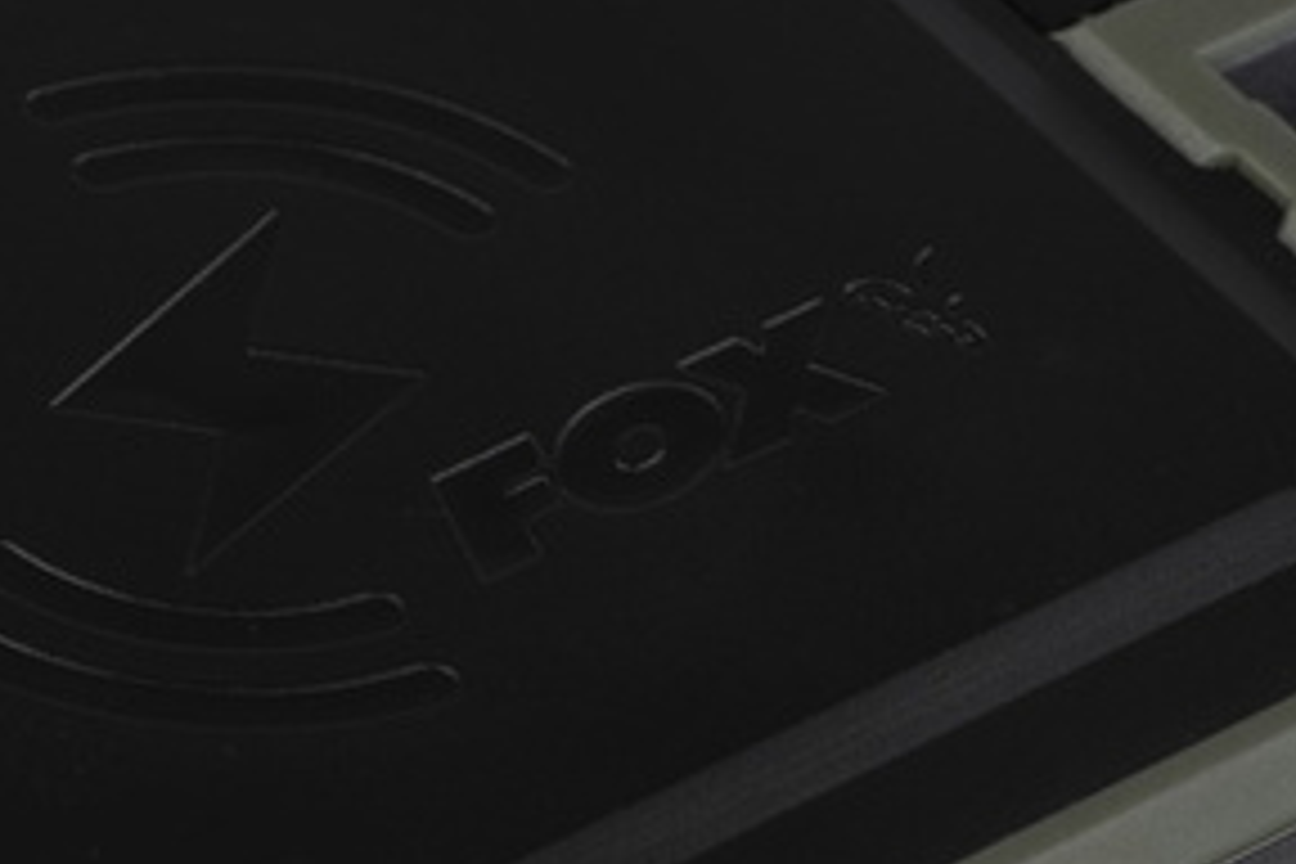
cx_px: 297
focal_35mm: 219
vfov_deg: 6.3
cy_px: 486
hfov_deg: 9.4
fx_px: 7883
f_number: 25
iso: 100
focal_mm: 105
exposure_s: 1/160
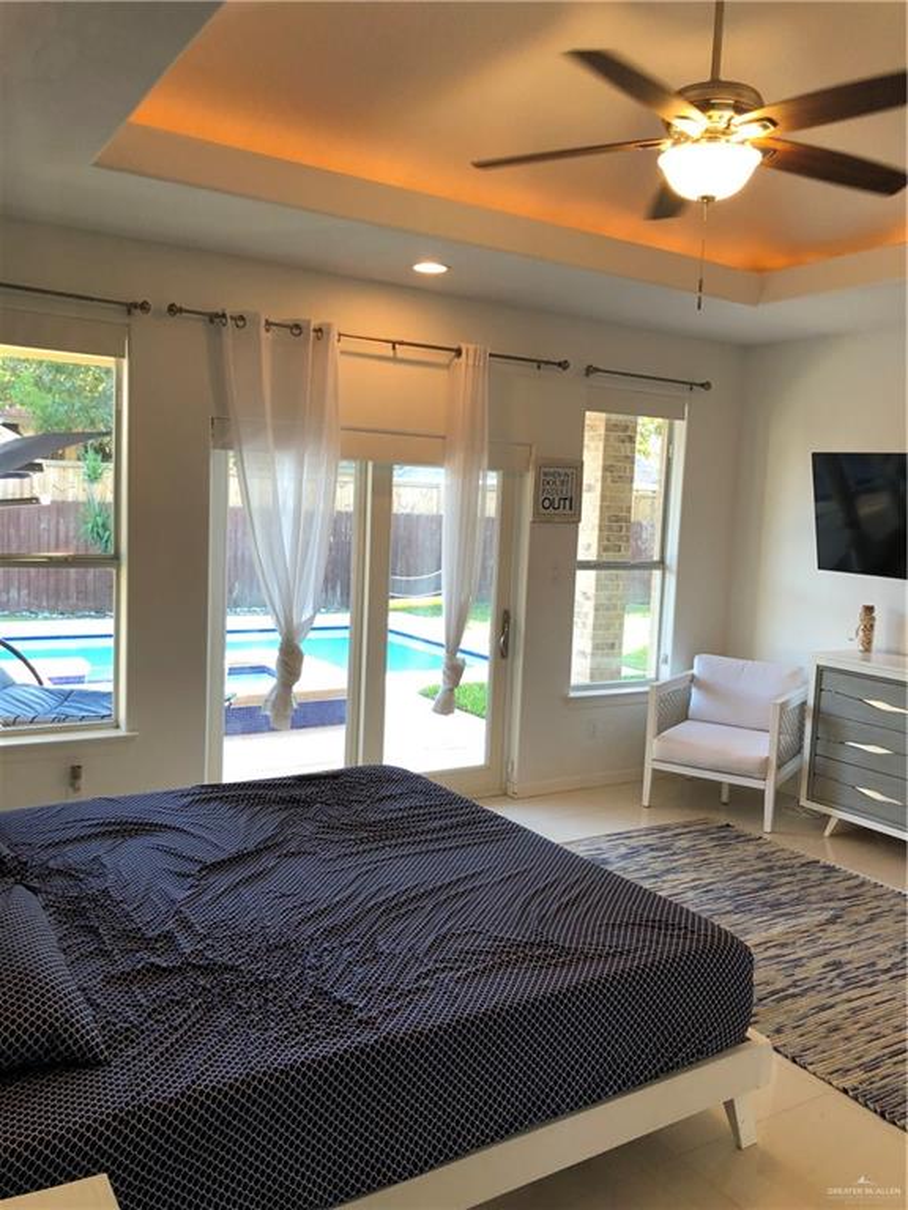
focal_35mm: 28
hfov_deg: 49.7
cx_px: 454
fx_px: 979
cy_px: 605
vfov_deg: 63.4
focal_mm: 3.99
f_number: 1.8
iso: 25
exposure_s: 1/30
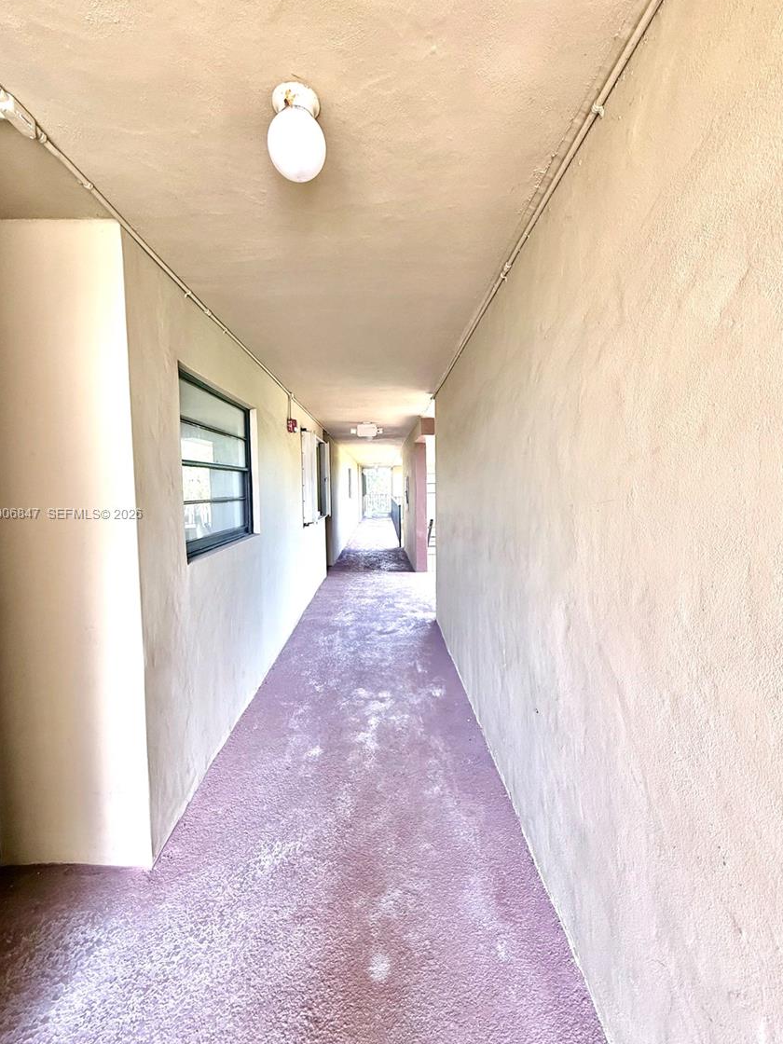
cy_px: 515
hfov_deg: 81.7
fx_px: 452
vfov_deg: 98.2
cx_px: 389
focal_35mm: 15
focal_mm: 2.22
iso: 160
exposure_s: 1/99
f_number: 2.2
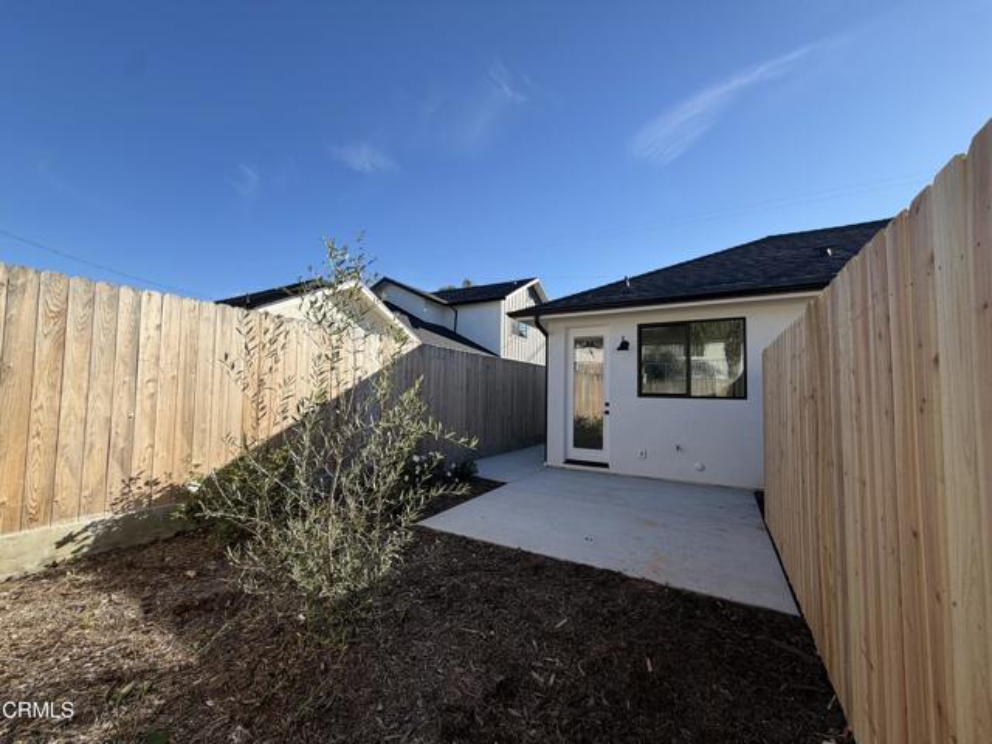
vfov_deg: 85.7
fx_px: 401
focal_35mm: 14
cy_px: 372
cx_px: 496
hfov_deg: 102.1
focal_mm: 2.22
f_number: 2.2
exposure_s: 1/770
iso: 32
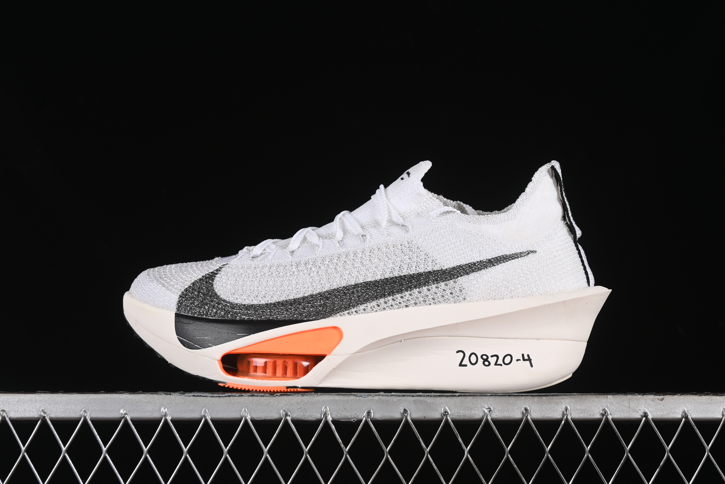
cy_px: 242
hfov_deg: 27.0
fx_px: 1510
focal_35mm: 75
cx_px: 362
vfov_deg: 18.2
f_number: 8
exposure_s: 1/100
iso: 160
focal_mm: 50
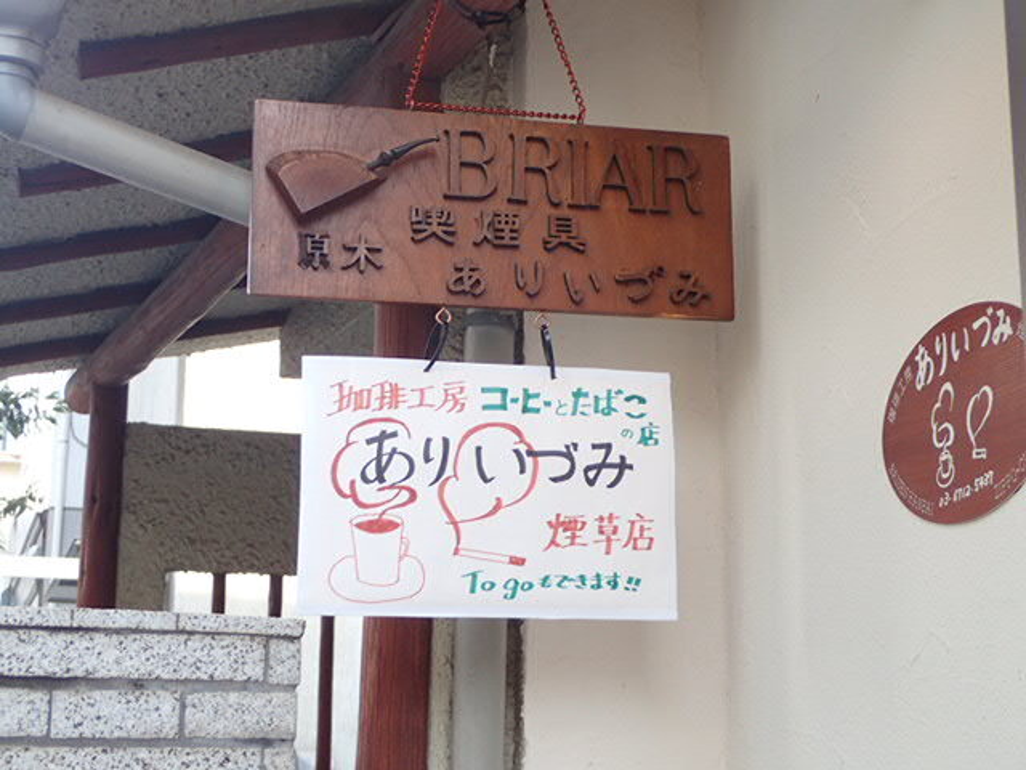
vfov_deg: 25.7
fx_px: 1689
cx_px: 513
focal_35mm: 57
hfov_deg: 33.8
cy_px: 385
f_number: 3.5
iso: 125
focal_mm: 10.29
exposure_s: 1/100
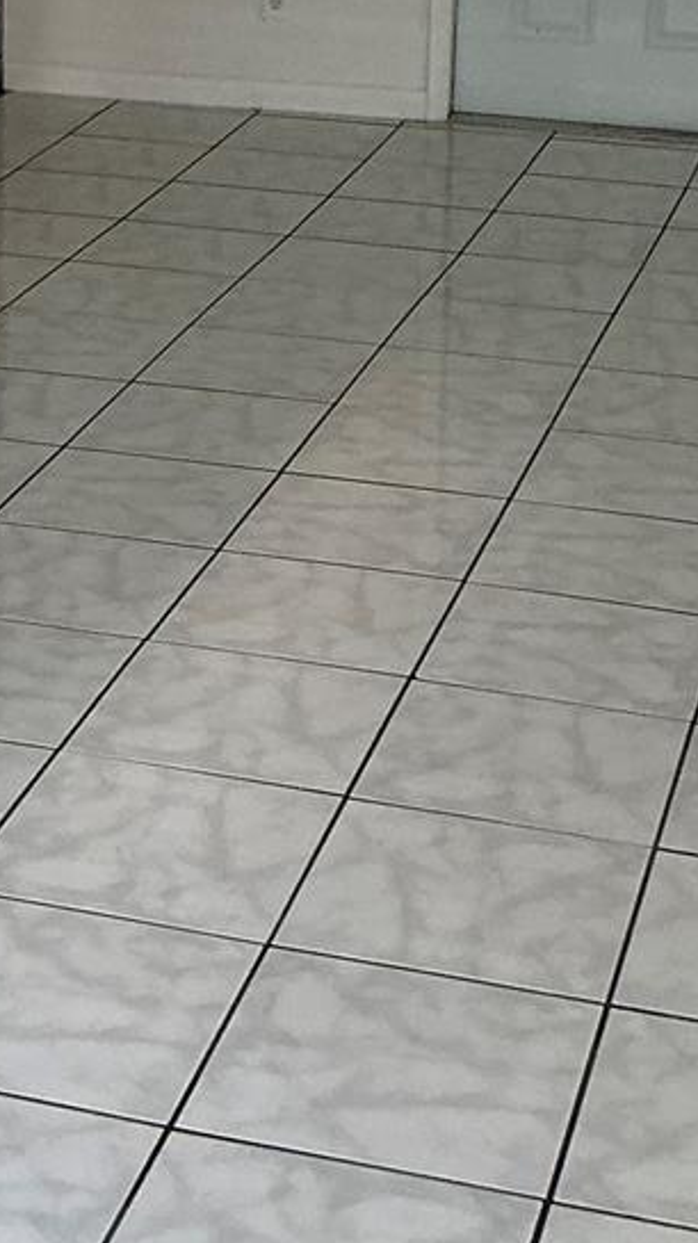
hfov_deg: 13.9
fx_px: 2834
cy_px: 98
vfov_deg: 24.0
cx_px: 80
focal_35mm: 86
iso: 64
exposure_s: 1/60
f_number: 1.8
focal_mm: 3
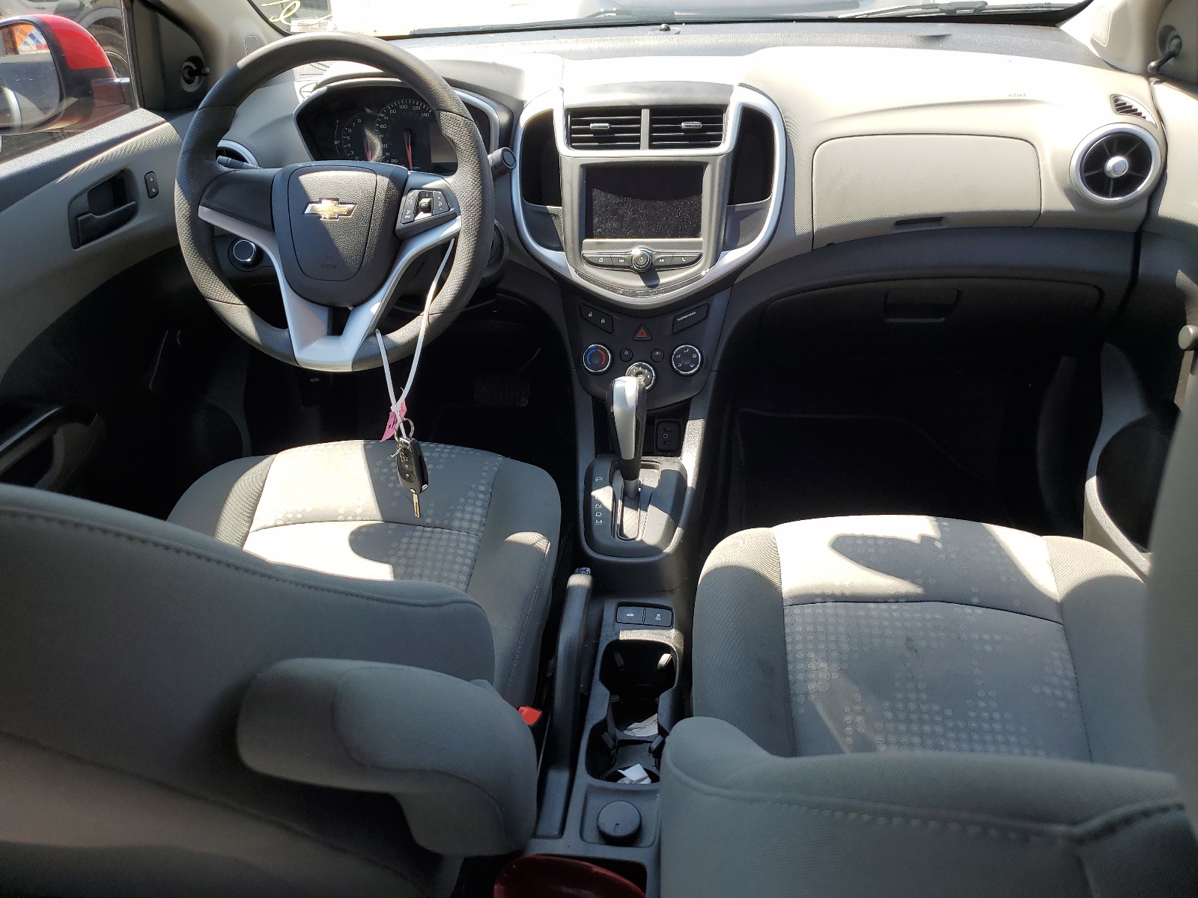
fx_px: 900
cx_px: 599
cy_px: 449
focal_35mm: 26
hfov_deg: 67.3
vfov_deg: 53.1
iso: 50
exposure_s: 1/455
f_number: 1.5
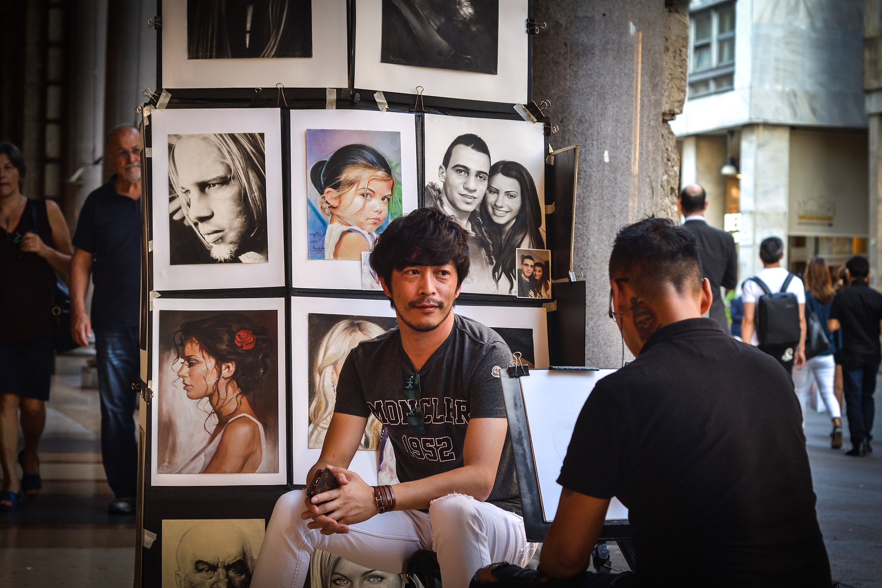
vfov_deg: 18.2
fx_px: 1837
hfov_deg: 27.0
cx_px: 441
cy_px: 294
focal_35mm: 75
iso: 200
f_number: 4.5
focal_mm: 50
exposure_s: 1/80
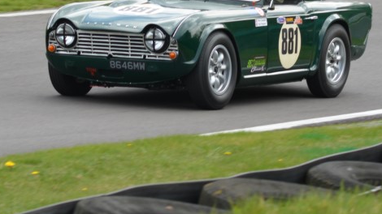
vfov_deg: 4.9
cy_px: 30
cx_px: 194
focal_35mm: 246
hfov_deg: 8.8
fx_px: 2489
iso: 400
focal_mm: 105
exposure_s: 1/400
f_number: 8
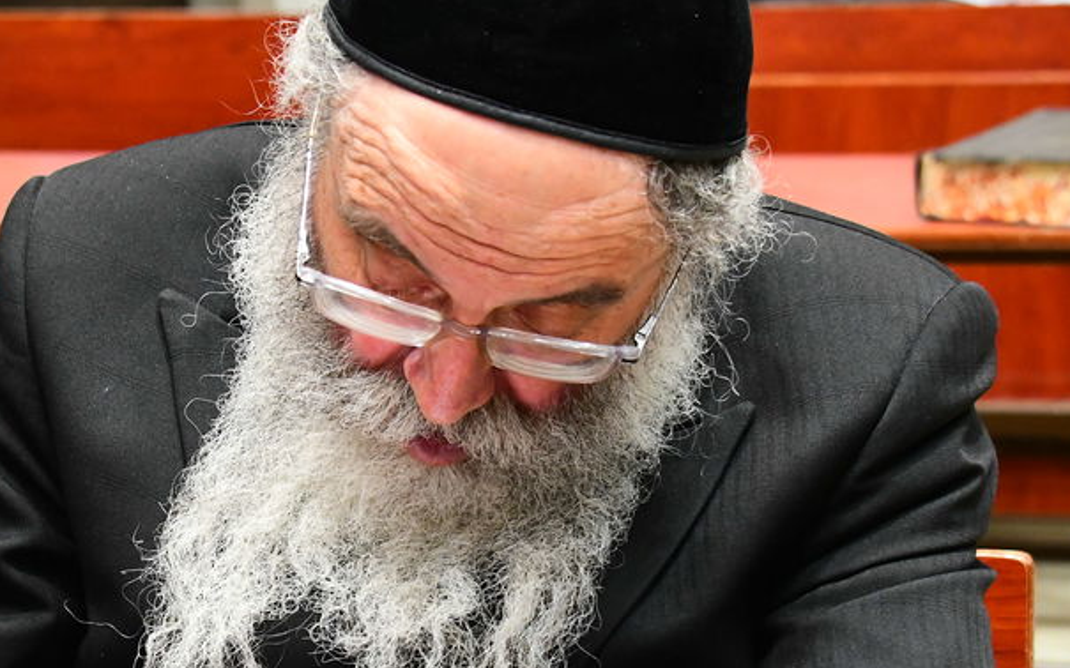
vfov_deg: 9.9
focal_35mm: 132
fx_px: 3849
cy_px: 522
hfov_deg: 15.8
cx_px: 375
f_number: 5.6
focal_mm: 56
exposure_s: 1/100
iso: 2500
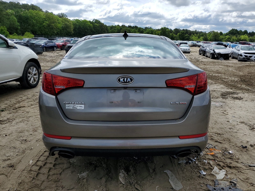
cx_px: 128
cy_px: 96
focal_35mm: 26
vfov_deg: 53.1
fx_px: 192
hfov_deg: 67.3
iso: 50
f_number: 1.5
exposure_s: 1/5000
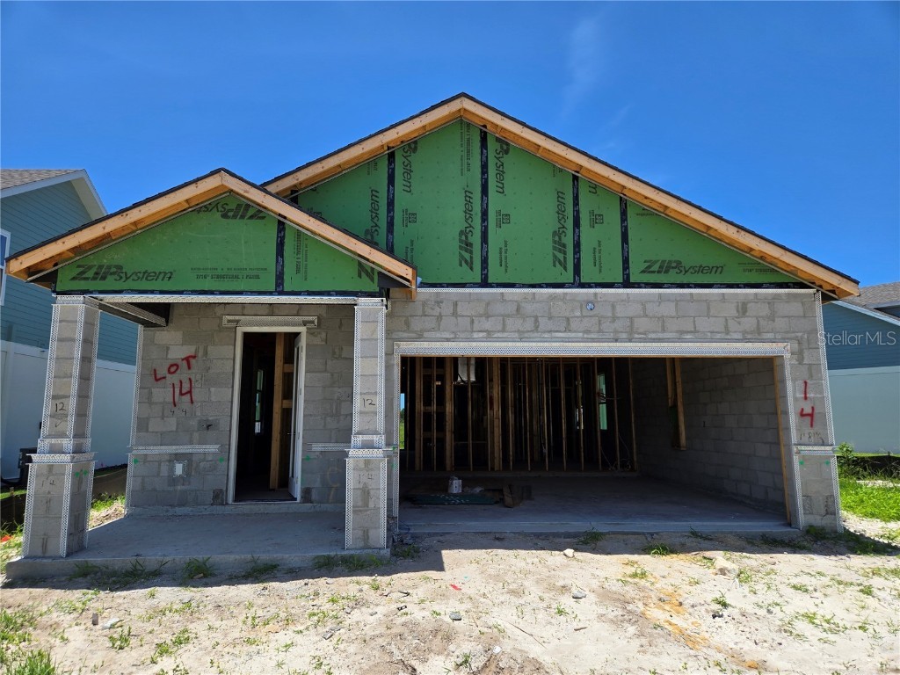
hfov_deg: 73.9
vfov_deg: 58.9
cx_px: 450
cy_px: 338
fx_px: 598
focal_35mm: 23
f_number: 1.8
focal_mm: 5.4
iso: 40
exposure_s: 1/2921
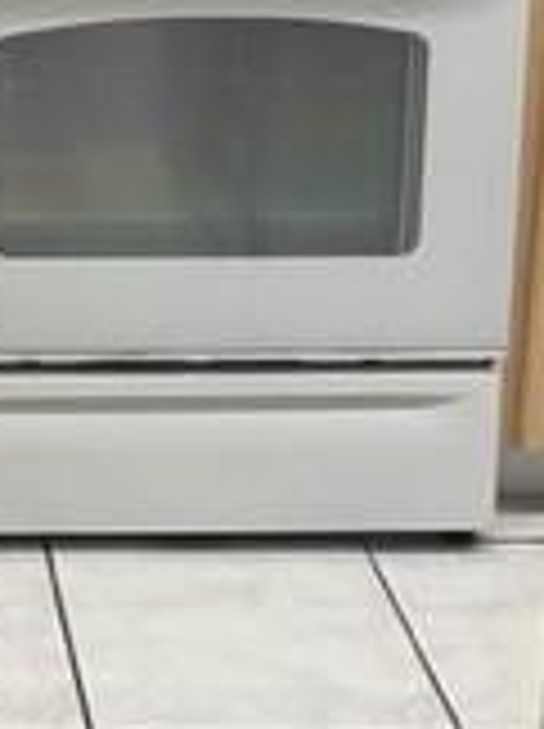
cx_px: -283
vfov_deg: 18.0
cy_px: -184
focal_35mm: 103
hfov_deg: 13.5
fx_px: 2164
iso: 125
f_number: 1.6
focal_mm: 5.1
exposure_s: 1/60
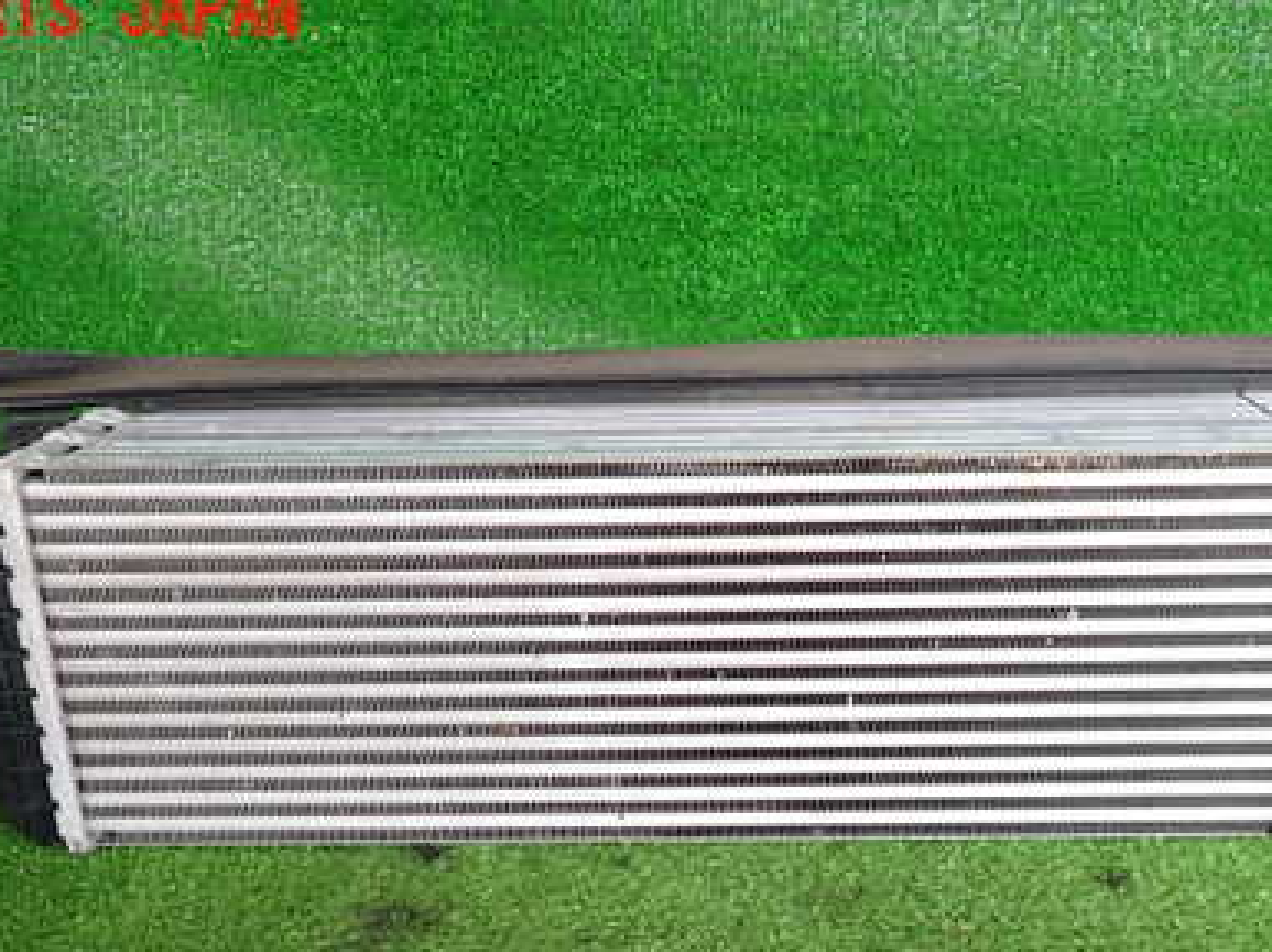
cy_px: 717
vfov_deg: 35.9
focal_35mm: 39
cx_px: 691
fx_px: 1432
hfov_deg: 47.9
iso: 160
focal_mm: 4.5
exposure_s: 1/125
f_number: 2
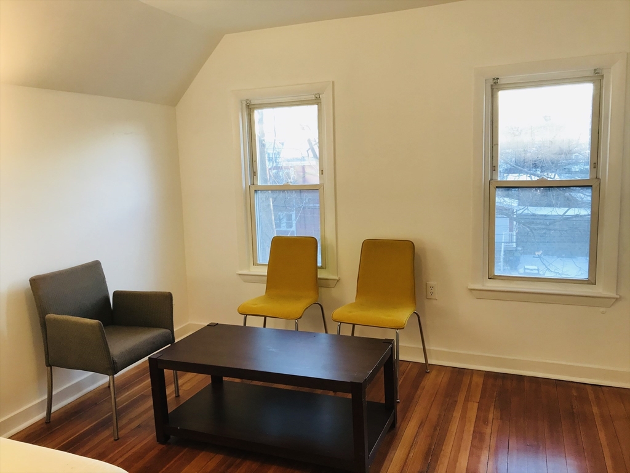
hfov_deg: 63.4
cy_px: 236
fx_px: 510
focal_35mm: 28
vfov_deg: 49.7
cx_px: 315
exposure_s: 1/60
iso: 25
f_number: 1.8
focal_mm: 3.99
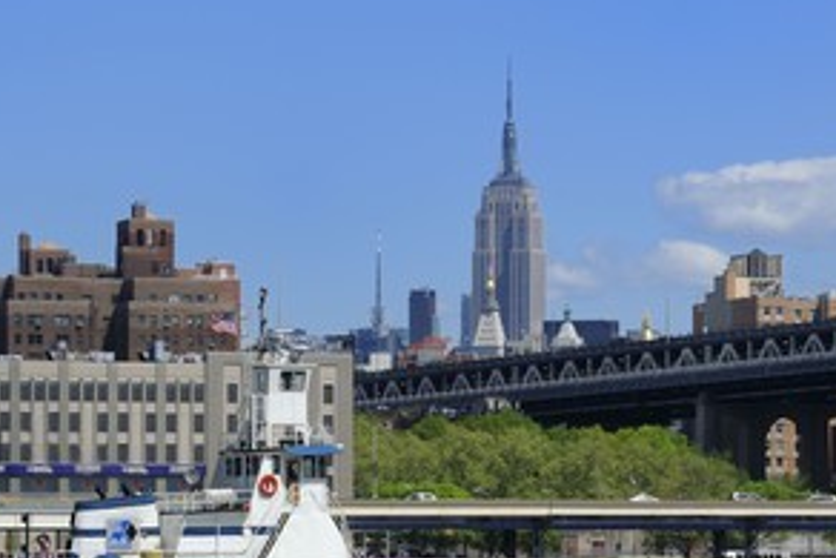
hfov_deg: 8.9
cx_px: 326
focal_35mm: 230
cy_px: 378
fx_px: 5344
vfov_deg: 6.0
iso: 200
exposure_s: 1/200
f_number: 14
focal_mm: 160
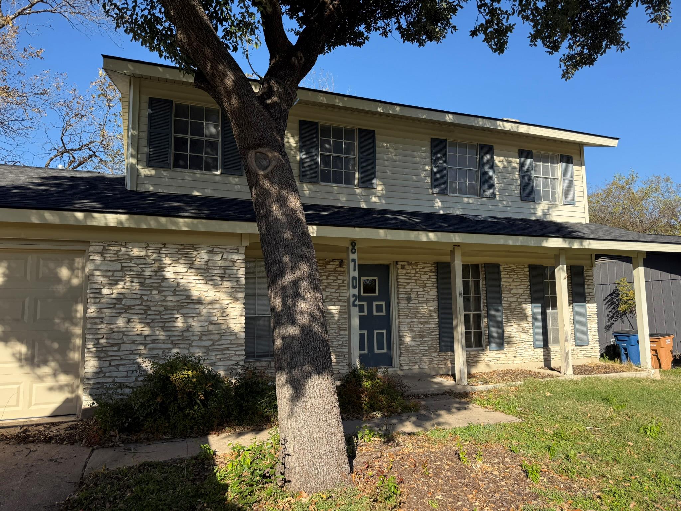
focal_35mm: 24
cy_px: 256
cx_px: 340
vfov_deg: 56.8
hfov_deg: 71.6
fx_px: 472
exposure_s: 1/2232
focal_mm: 6.76
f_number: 1.78
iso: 80
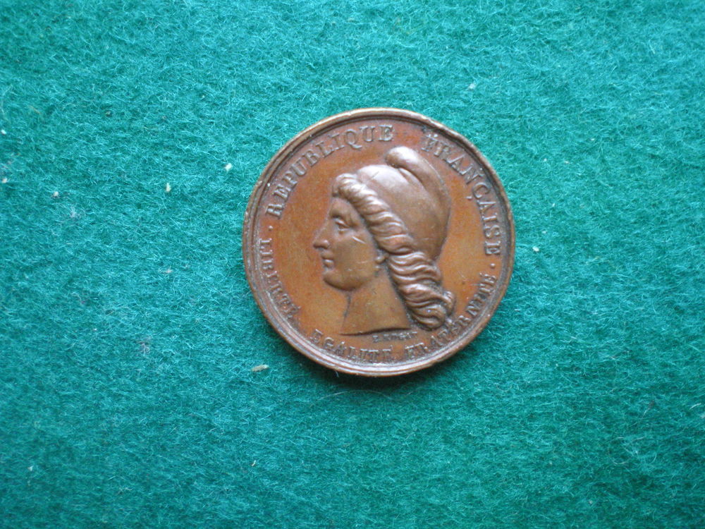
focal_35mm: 38
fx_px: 774
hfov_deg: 49.0
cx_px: 352
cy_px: 264
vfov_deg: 37.7
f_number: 3.1
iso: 400
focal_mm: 6.3
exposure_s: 1/15
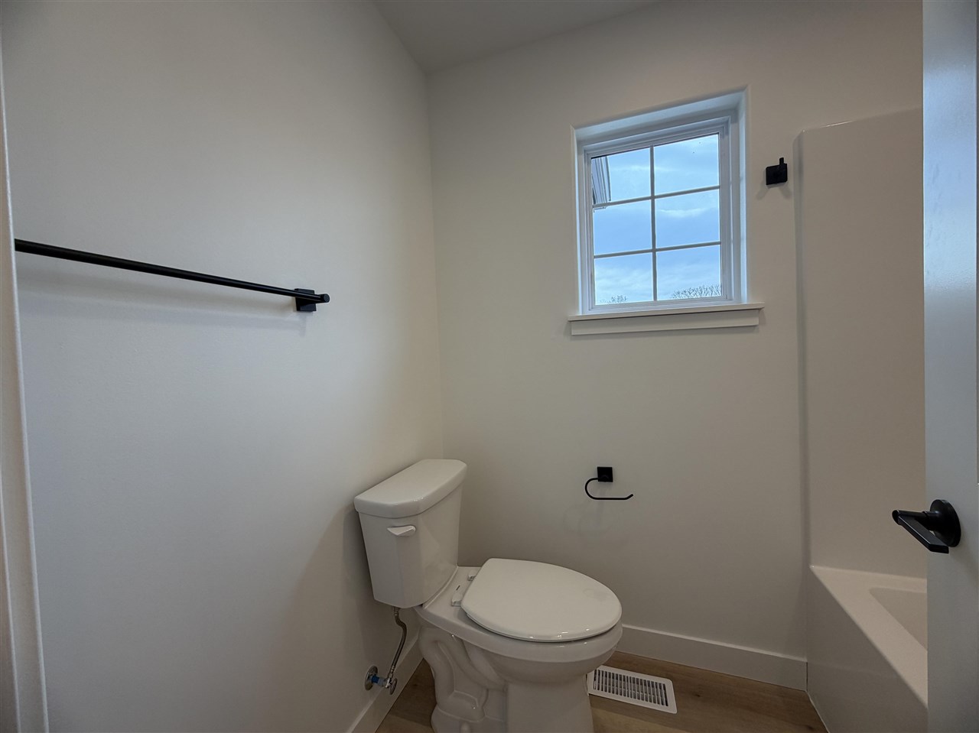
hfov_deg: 102.1
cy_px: 366
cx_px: 490
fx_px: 396
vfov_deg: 85.6
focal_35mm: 14
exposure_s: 1/120
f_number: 2.2
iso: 64
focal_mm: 2.22
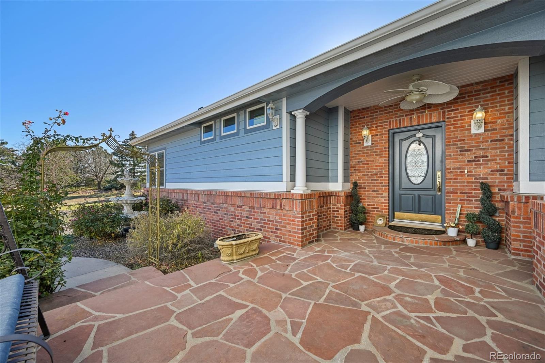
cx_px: 272
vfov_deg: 81.2
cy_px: 182
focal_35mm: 14
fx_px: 212
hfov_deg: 104.3
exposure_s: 1/25
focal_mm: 14
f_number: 8
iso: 64
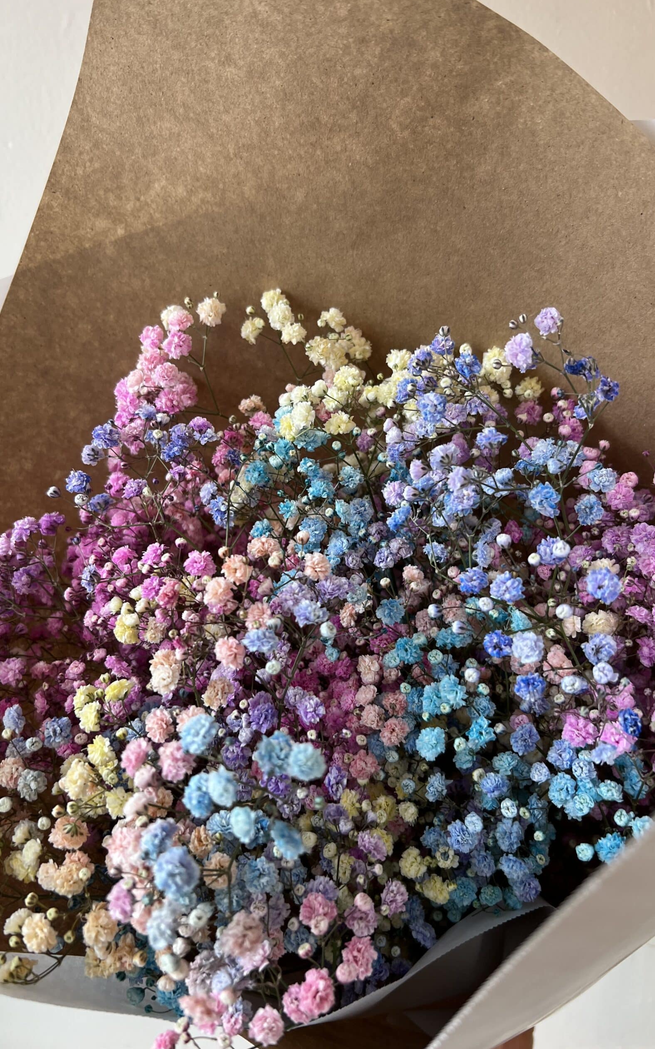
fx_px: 800
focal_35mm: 28
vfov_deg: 66.5
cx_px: 326
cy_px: 529
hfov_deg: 44.5
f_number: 1.5
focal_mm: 5.7
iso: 100
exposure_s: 1/120
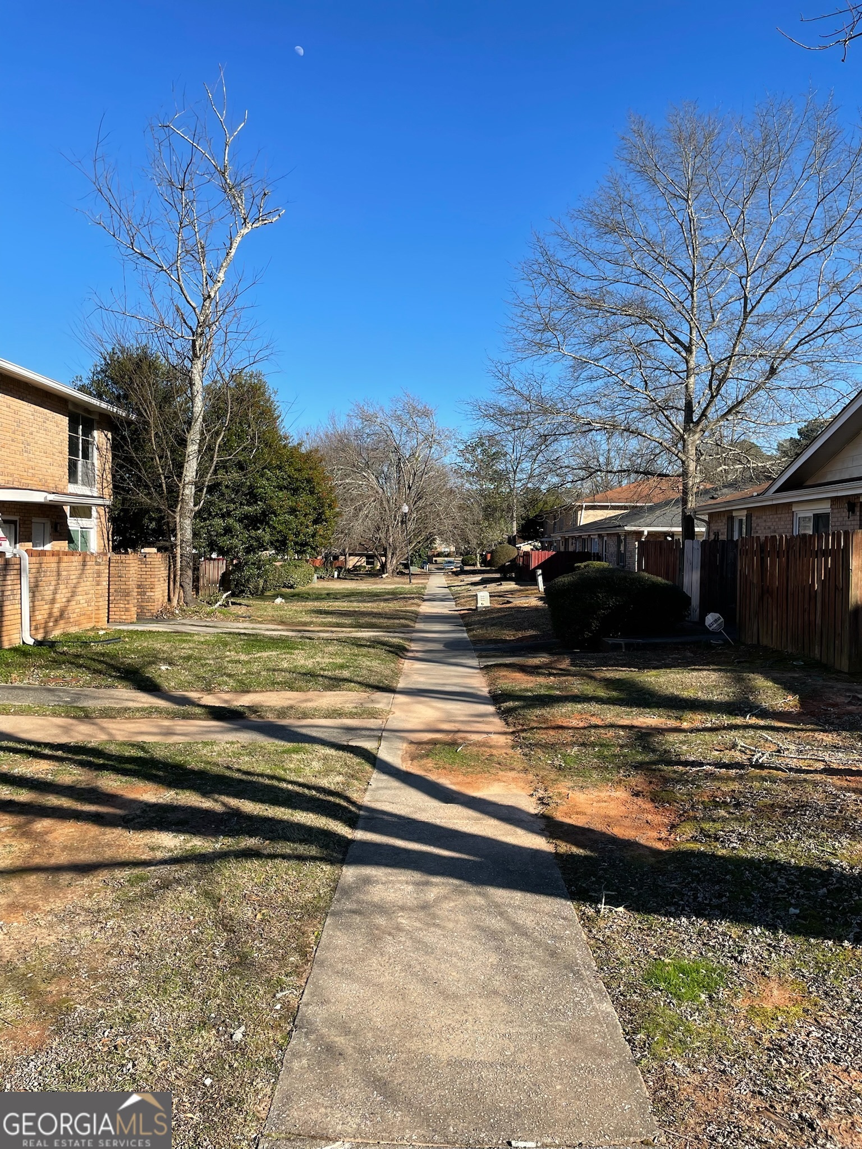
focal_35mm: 26
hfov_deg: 53.1
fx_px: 863
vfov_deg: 67.3
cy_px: 574
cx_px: 431
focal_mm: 4.2
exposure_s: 1/2212
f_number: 1.6
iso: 32
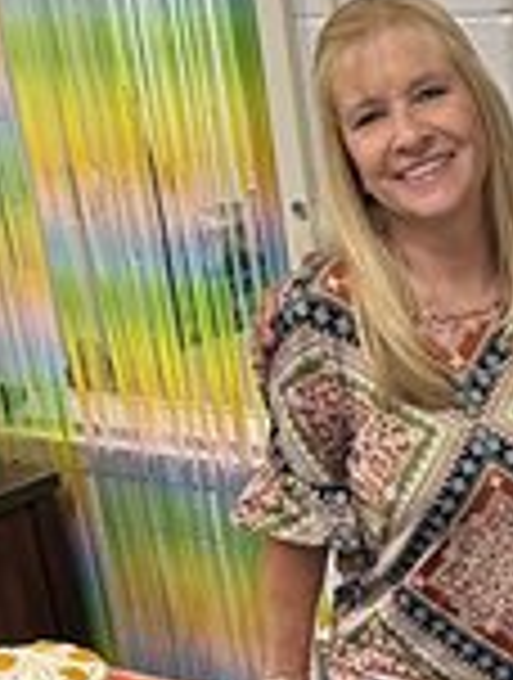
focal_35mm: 74
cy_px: 554
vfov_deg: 25.8
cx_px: 644
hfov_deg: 18.7
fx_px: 1456
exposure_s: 1/60
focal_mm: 2.22
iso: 200
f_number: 2.2
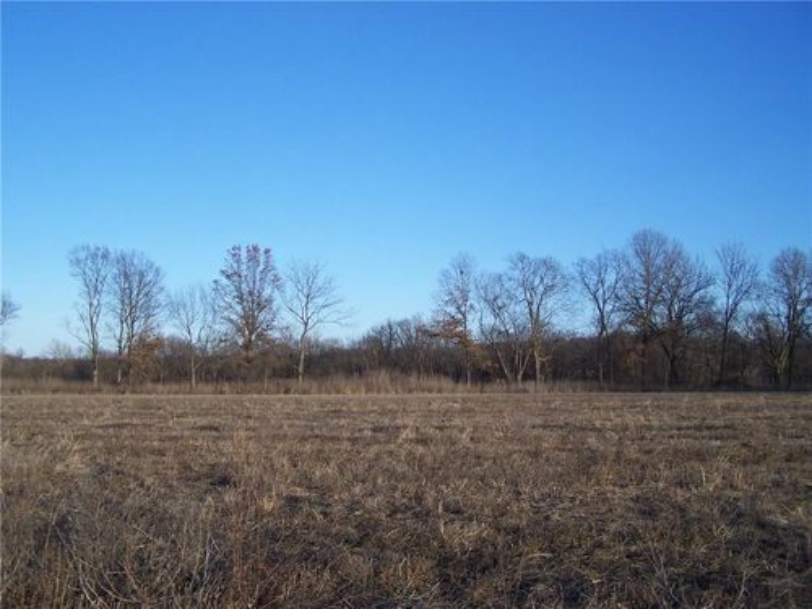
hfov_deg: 49.0
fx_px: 891
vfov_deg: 37.7
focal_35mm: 38
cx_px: 406
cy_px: 304
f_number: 2.8
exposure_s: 1/750
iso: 80
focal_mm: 6.3
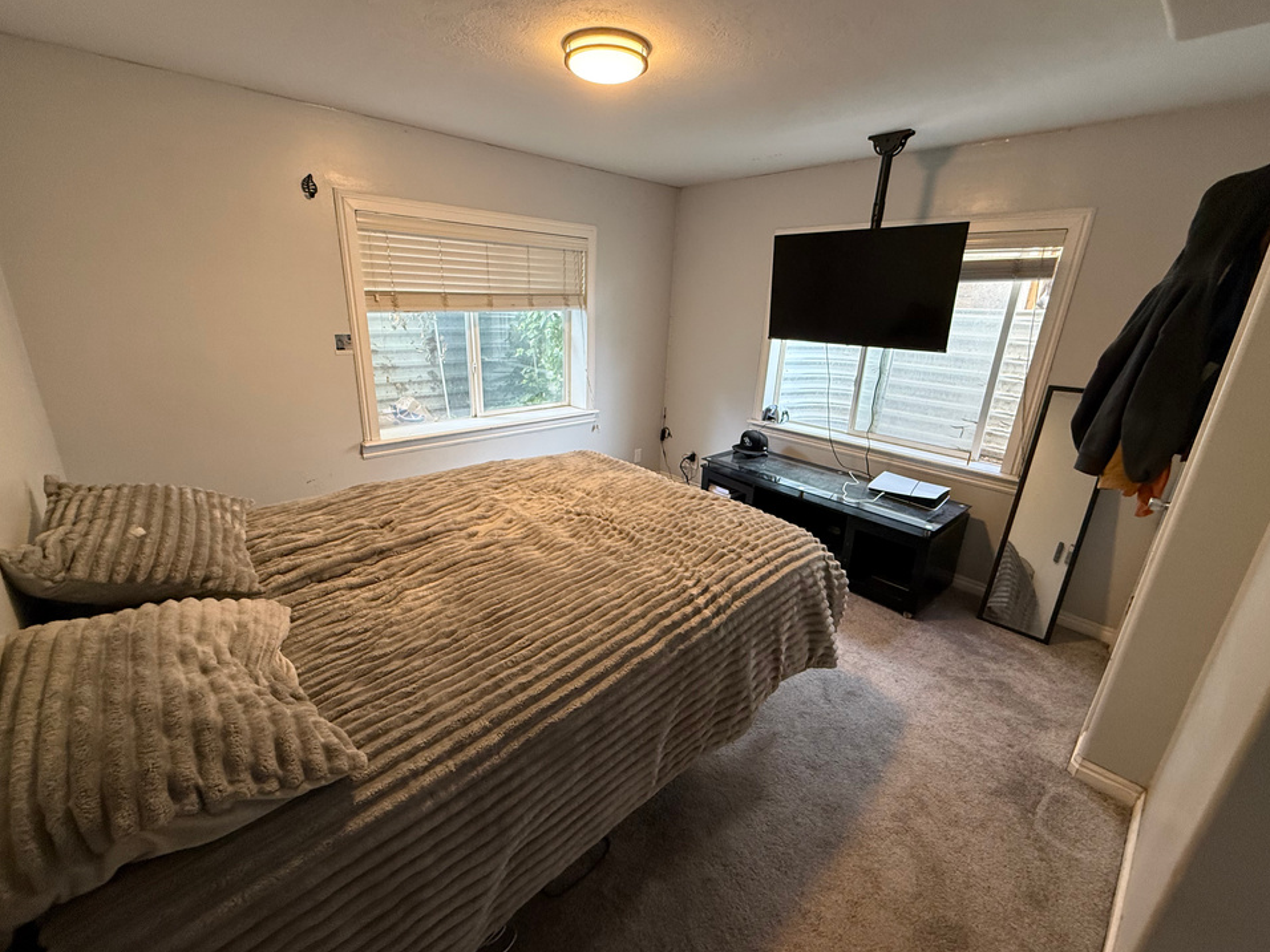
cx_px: 627
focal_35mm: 15
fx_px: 550
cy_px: 483
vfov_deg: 81.7
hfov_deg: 98.2
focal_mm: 2.22
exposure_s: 1/60
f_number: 2.2
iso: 320
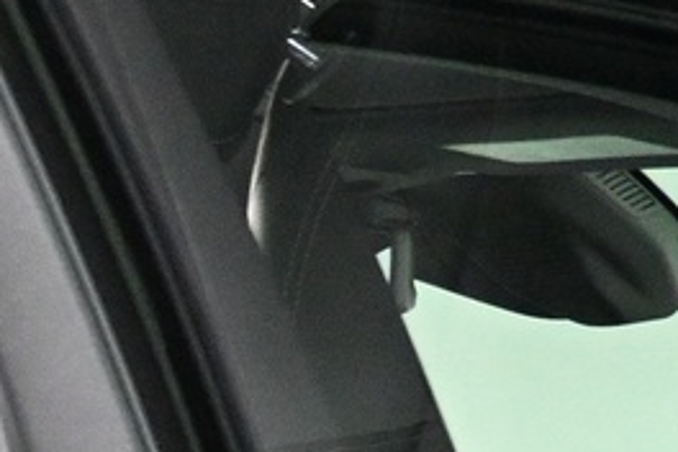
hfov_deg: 11.5
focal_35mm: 147
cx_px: -966
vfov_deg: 8.7
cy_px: 963
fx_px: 2768
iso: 4000
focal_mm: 16
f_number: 3.5
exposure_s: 1/25
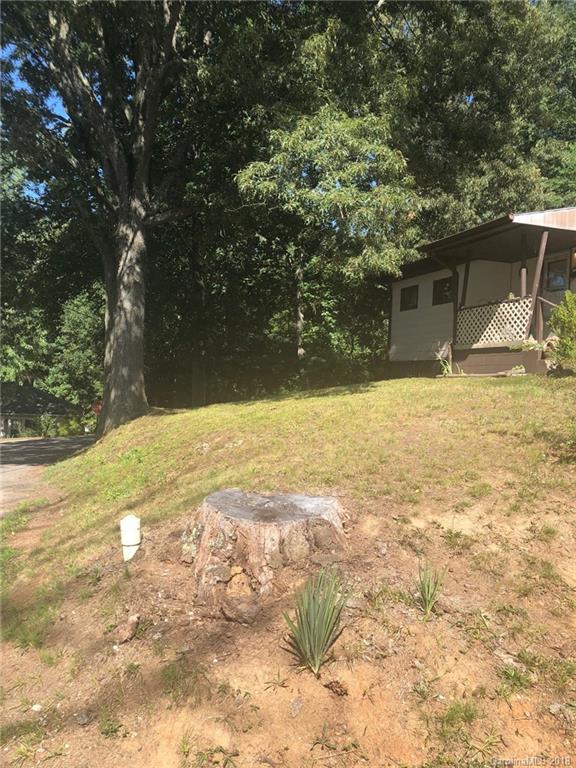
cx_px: 288
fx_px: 621
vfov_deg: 63.4
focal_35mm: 28
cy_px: 384
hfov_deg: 49.7
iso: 20
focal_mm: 3.99
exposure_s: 1/899
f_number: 1.8
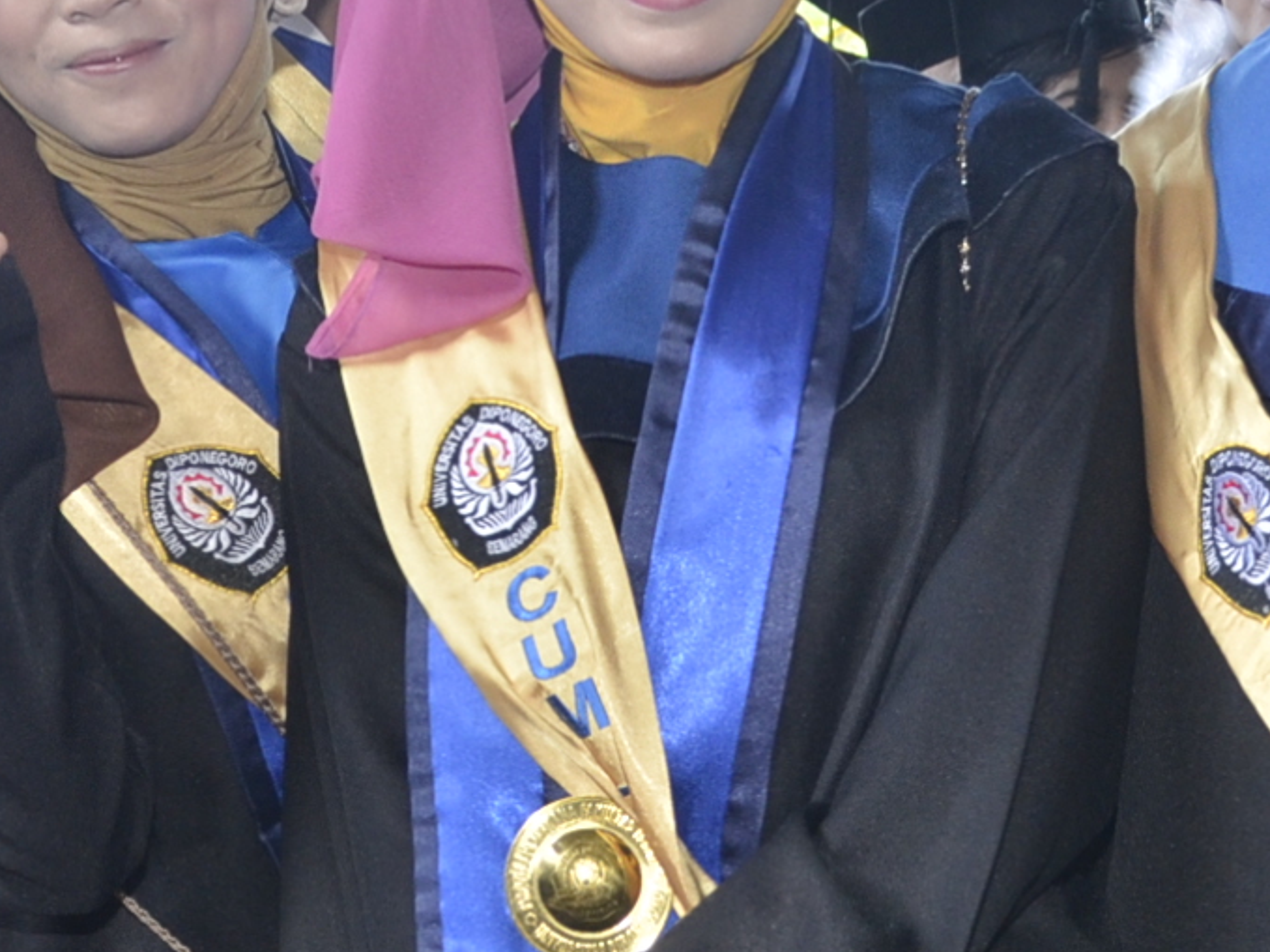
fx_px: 4026
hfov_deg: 17.9
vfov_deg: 13.4
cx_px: 612
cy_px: 209
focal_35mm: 110
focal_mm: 21
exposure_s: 1/125
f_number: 4.5
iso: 500
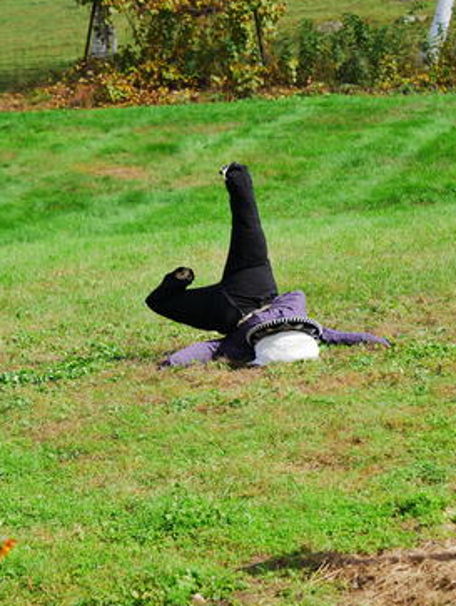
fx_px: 3261
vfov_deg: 10.6
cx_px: 227
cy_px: 311
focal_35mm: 186
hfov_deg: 8.0
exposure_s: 1/800
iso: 200
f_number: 5
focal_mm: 75
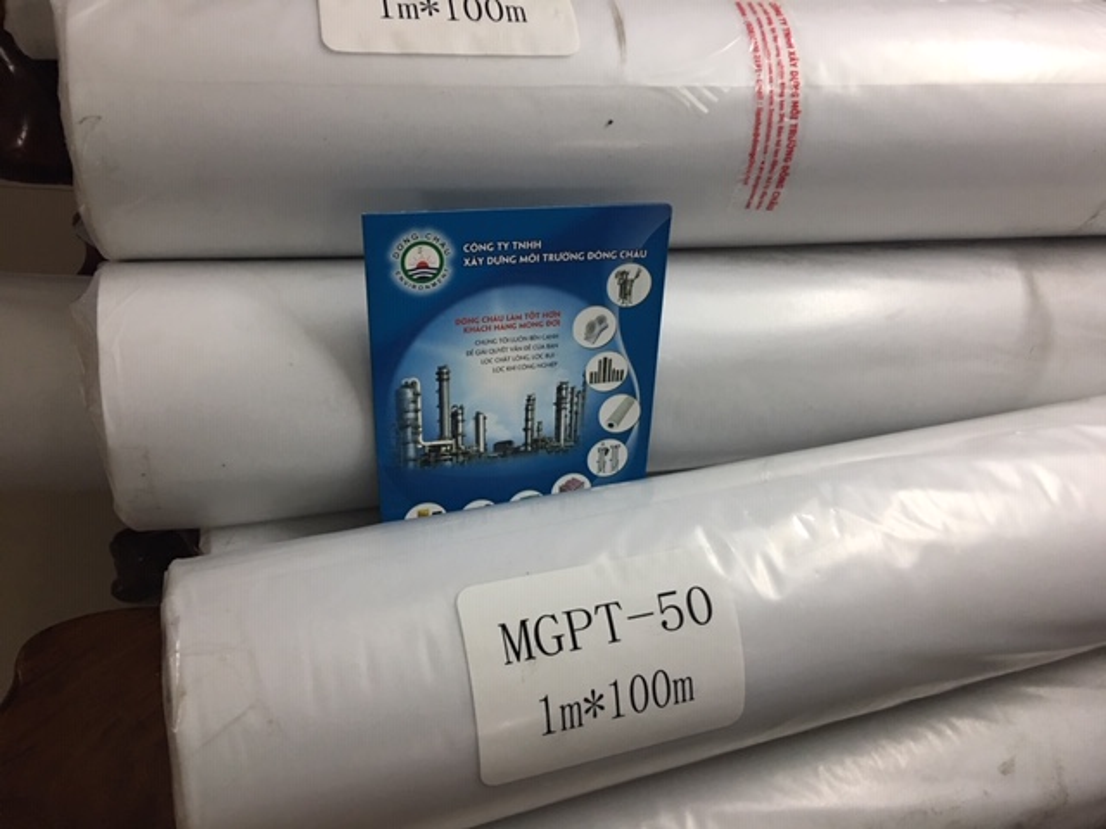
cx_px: 553
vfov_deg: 48.2
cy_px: 414
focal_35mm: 29
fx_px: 927
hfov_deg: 61.7
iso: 80
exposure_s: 1/17
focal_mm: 4.15
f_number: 2.2
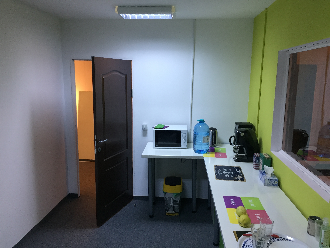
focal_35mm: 29
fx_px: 276
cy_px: 124
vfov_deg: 48.2
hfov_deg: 61.7
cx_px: 165
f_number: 2.2
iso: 100
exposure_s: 1/33
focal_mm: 4.15
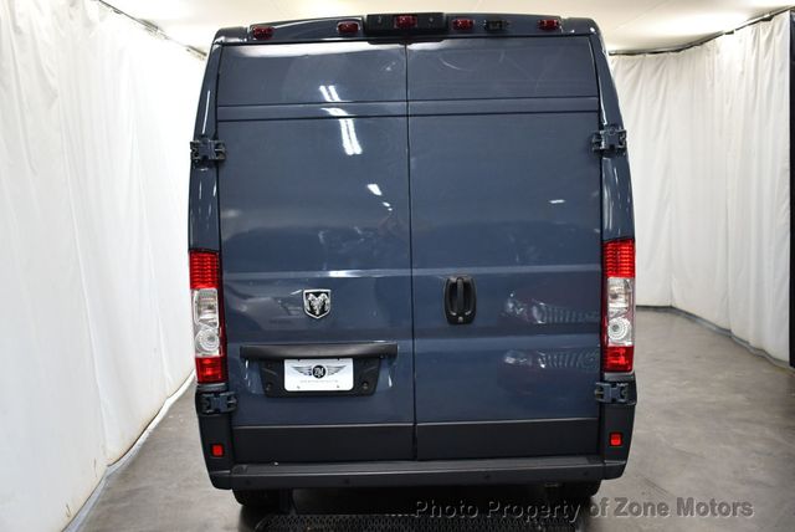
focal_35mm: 36
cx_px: 398
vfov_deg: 36.9
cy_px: 266
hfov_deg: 53.1
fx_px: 796
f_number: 3.5
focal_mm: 18
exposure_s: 1/125
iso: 1000
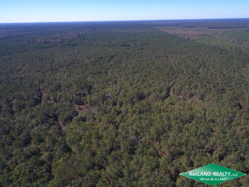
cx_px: 124
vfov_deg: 66.0
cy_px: 94
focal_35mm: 20
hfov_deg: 81.7
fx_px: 144
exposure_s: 1/485
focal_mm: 3.61
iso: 100
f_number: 2.8
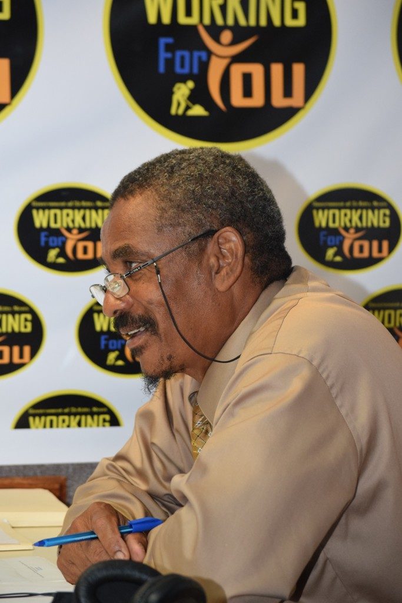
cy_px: 302
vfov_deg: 17.1
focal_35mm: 120
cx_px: 201
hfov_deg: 11.4
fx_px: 2009
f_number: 5.6
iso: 1600
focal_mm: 80
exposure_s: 1/160
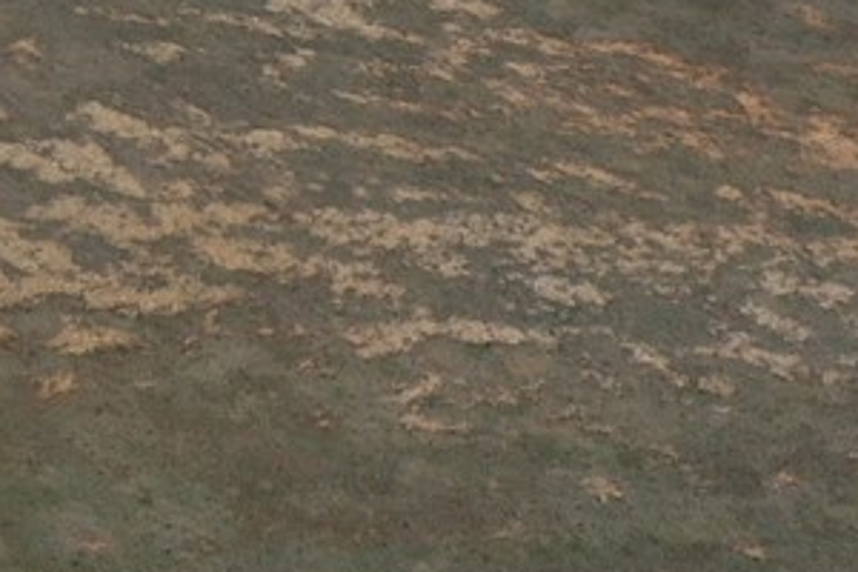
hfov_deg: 8.7
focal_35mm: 203
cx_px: -1564
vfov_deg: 6.7
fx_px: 4838
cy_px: -154
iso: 100
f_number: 4.5
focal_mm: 10.26
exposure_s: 1/1250
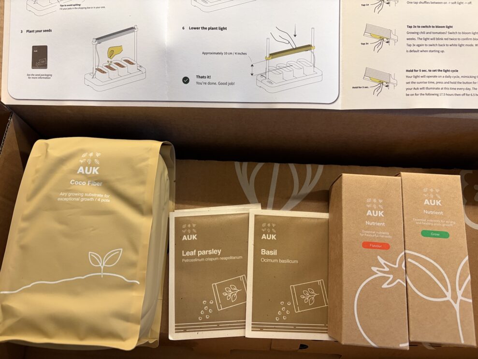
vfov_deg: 53.1
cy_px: 180
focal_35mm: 26
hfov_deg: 67.3
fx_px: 359
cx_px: 239
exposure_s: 1/59
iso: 200
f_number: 1.6
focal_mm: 5.96
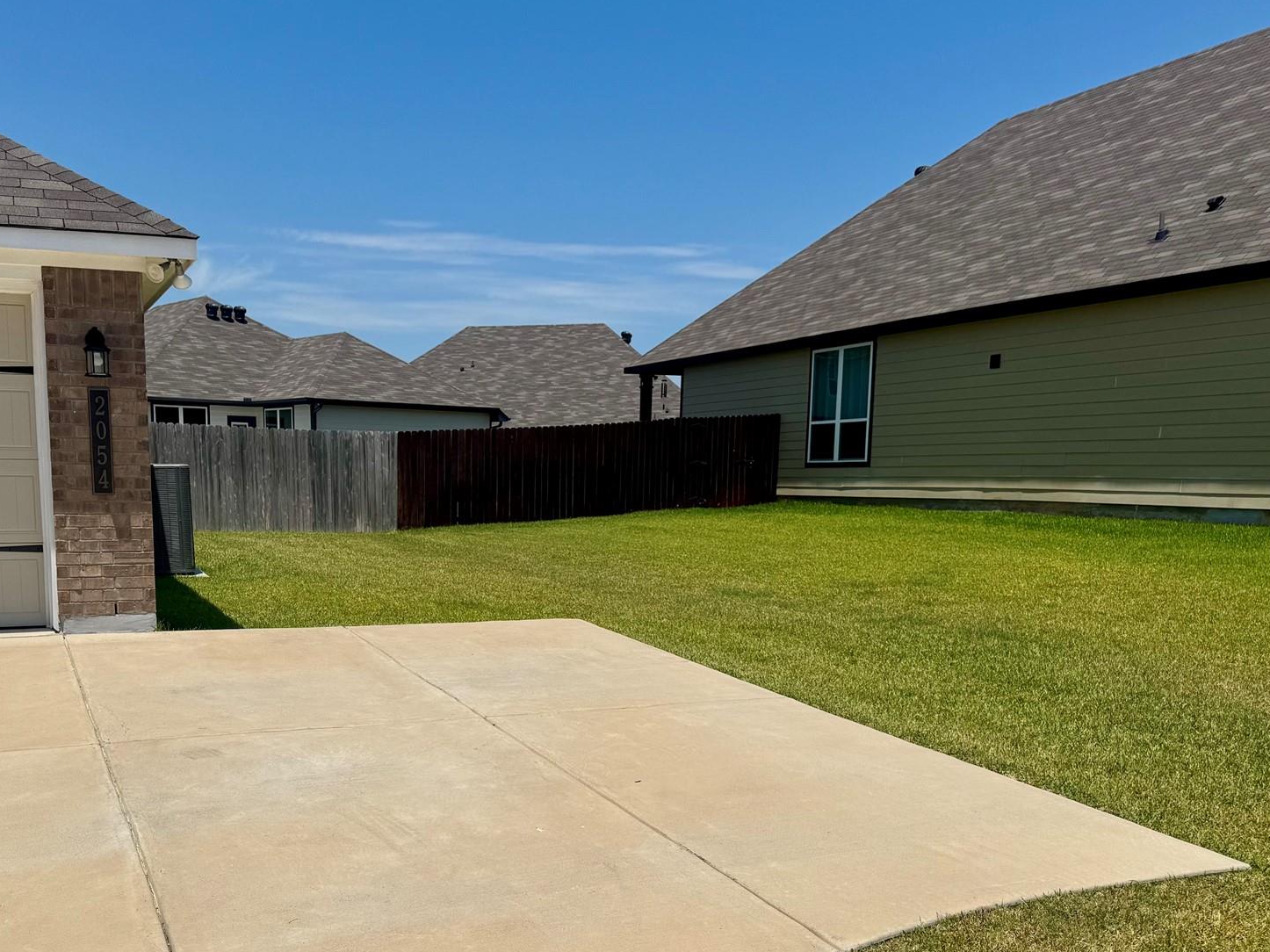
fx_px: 1247
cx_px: 507
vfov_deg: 41.2
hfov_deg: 53.6
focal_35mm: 34
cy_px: 642
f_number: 1.78
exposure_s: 1/12346
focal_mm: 6.76
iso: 80
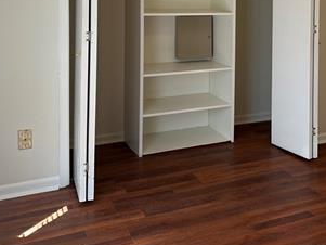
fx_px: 480
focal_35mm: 51
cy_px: 10
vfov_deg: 27.2
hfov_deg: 36.6
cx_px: 243
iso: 80
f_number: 1.78
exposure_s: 1/121
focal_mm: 6.86
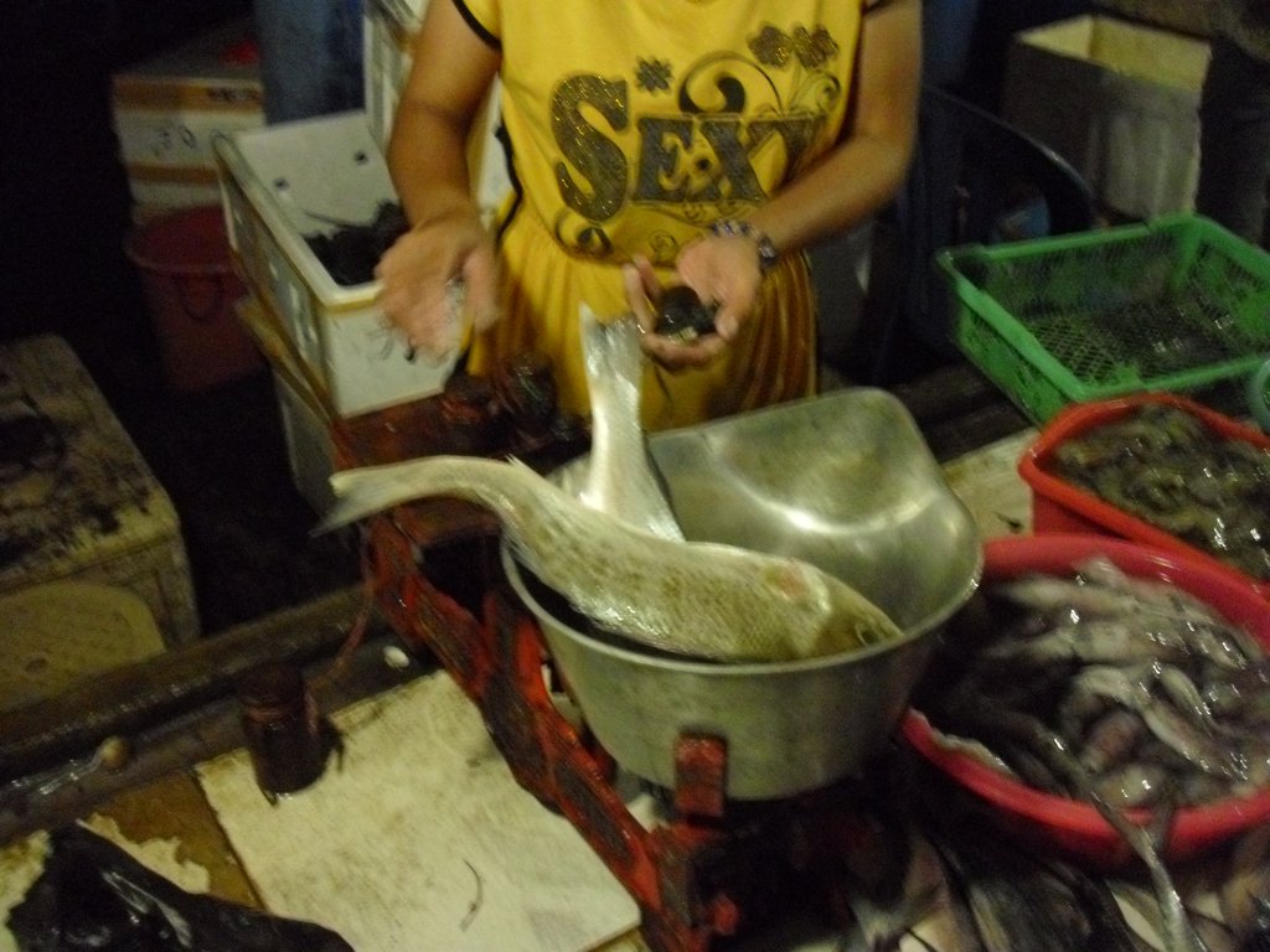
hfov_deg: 49.0
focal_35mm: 38
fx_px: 1394
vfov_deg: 37.7
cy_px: 476
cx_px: 635
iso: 800
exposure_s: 1/10
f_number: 2.8
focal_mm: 6.2
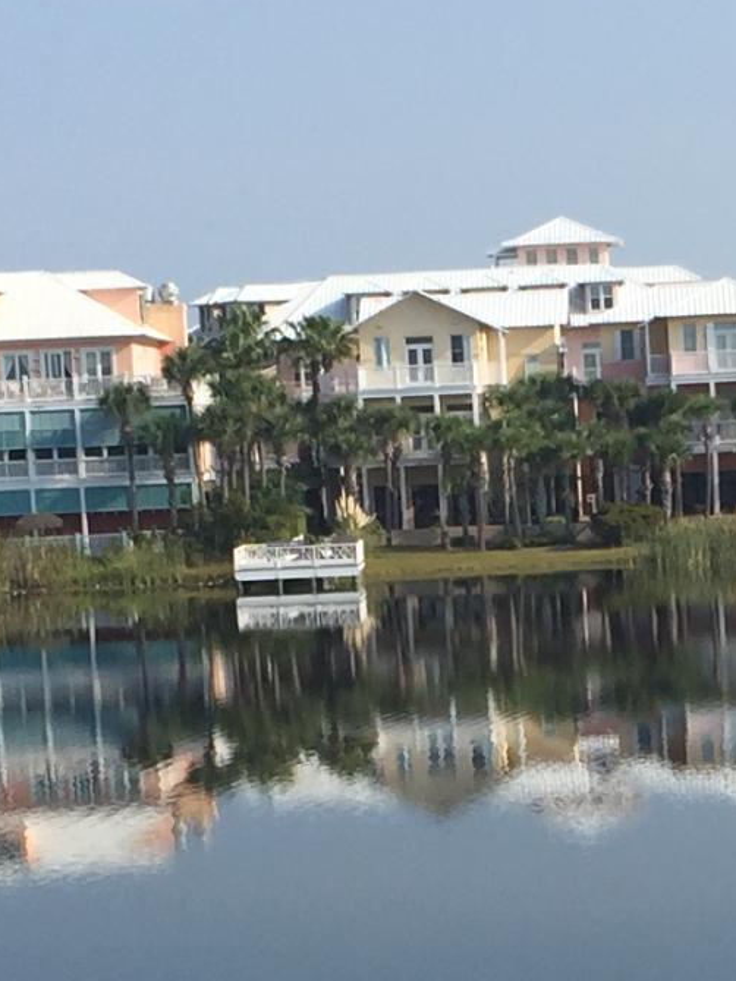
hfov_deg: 11.4
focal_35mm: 130
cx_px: 573
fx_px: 3684
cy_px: 1047
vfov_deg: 14.8
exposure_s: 1/1721
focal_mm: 4.15
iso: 32
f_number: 2.2
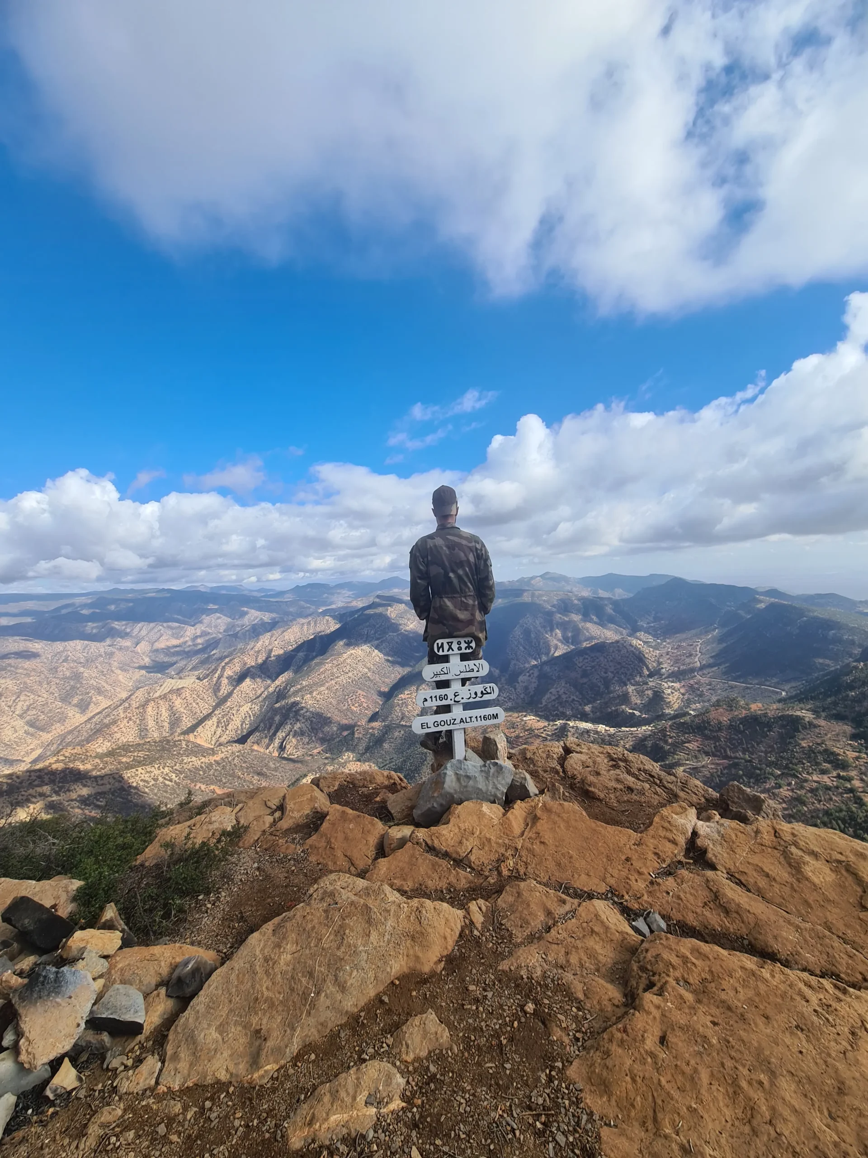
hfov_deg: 89.9
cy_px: 579
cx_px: 434
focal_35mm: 13
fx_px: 435
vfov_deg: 106.2
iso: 50
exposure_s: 1/1684
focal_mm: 2.2
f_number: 2.2
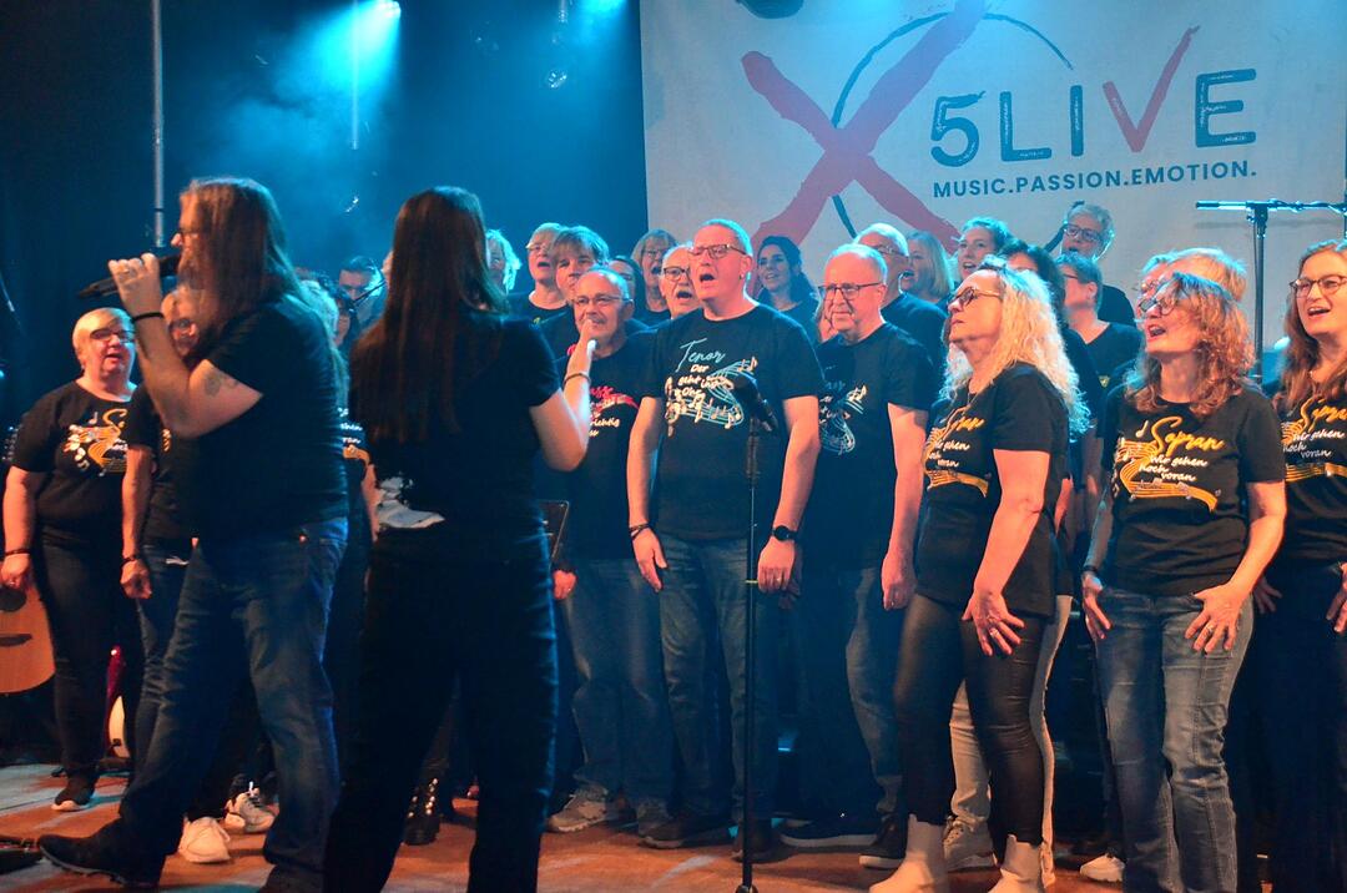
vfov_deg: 28.0
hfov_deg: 41.2
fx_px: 1793
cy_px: 446
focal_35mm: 48
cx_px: 674
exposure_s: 1/80
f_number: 5.6
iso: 3200
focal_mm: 32
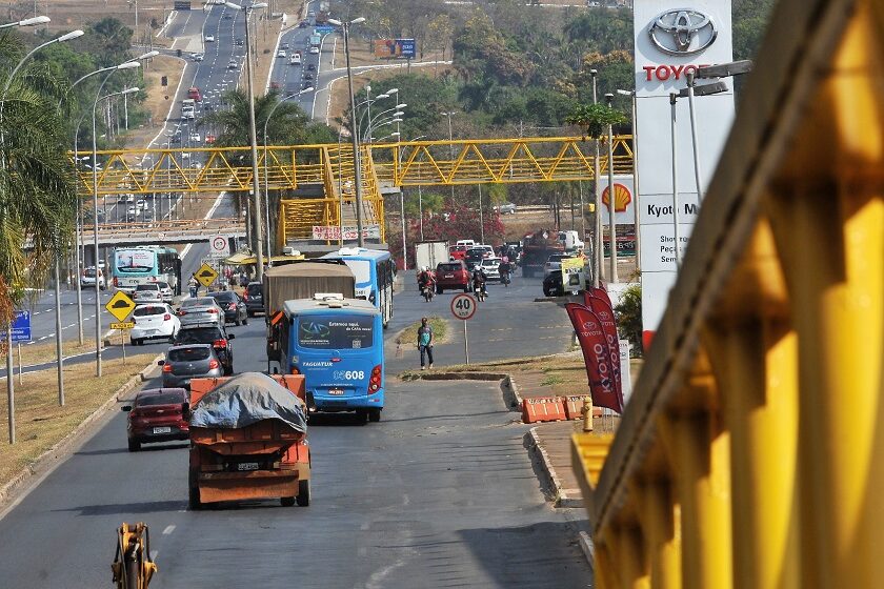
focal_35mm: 300
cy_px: 294
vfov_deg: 4.6
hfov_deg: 6.9
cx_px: 442
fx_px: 7366
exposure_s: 1/320
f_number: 11
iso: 200
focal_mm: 200
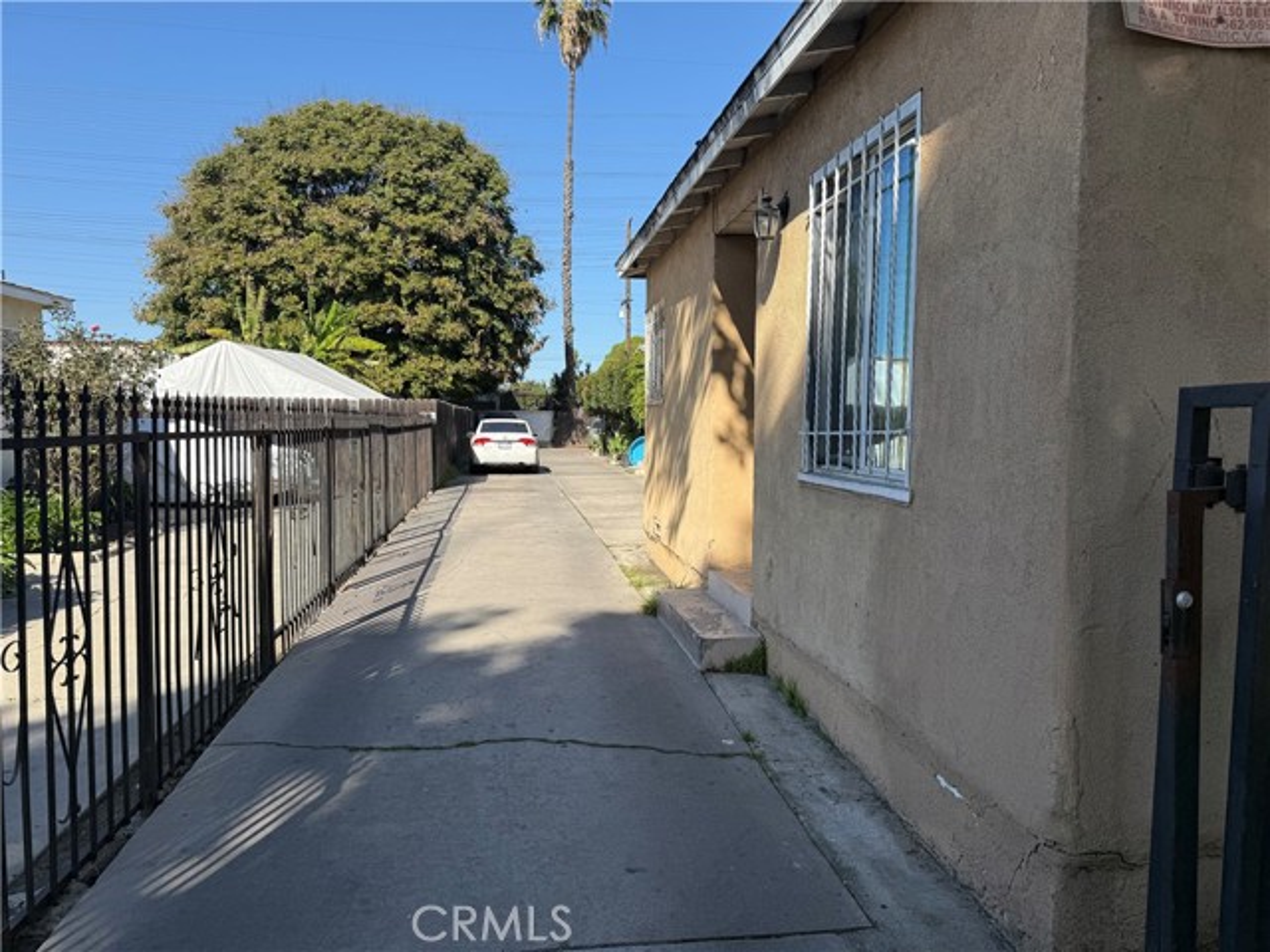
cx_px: 635
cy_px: 476
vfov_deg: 56.8
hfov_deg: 71.6
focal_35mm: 24
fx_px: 881
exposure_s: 1/2907
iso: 80
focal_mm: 6.76
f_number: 1.78
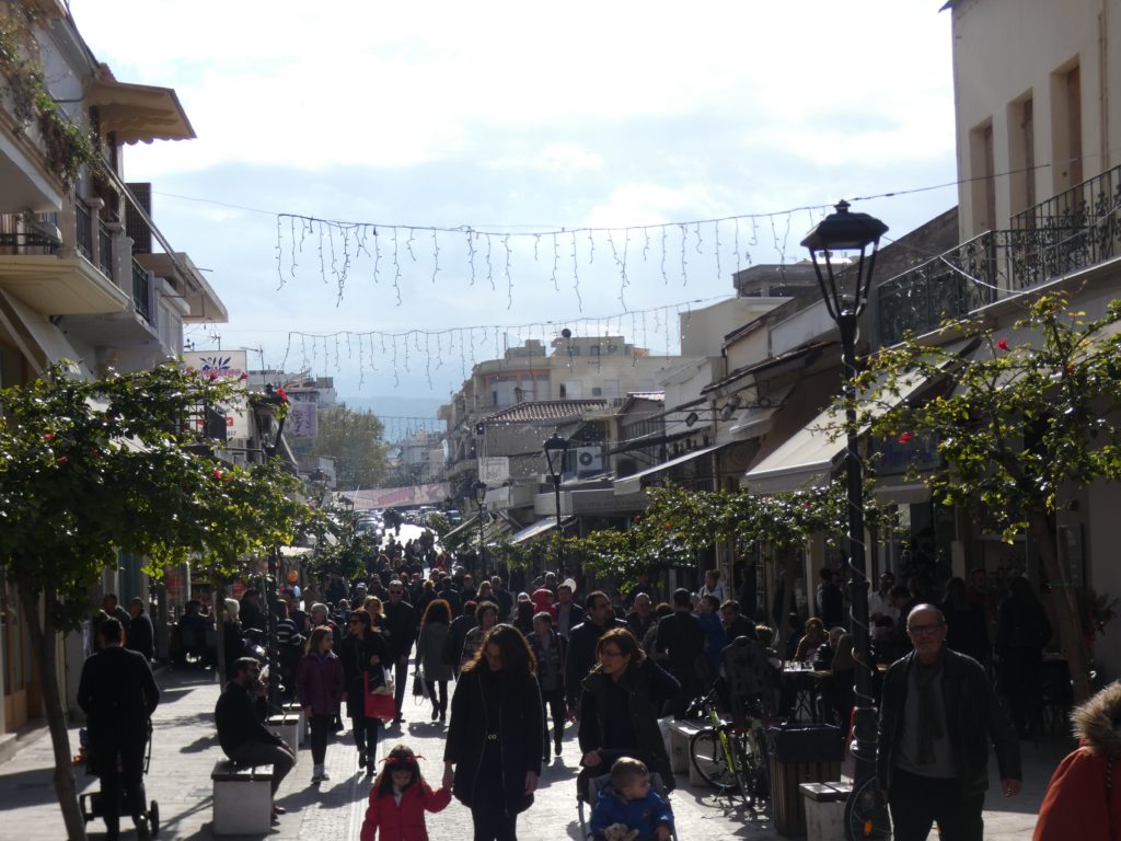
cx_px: 560
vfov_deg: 26.6
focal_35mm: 55
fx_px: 1781
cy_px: 420
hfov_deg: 34.9
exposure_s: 1/1000
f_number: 4
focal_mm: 9.9
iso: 80
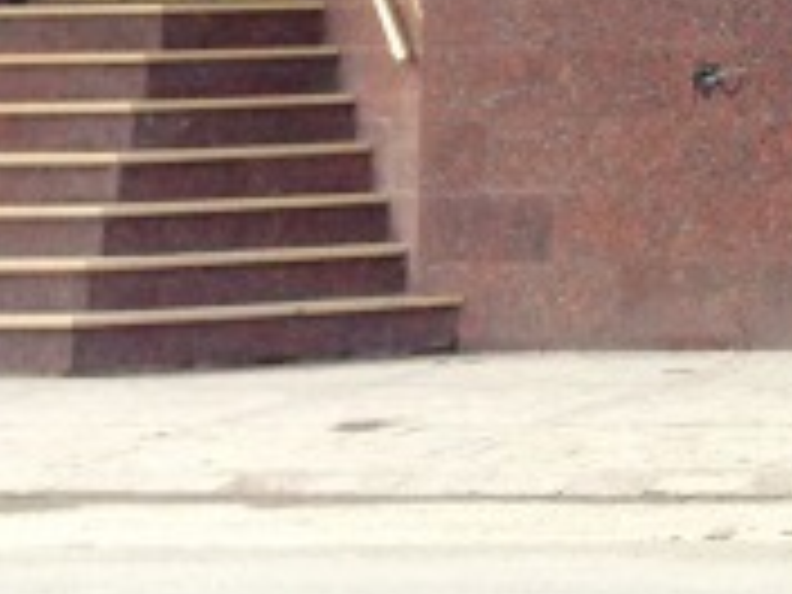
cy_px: -414
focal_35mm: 192
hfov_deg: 9.4
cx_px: 1796
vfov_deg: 7.5
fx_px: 4393
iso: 50
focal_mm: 4.13
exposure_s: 1/341
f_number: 2.4
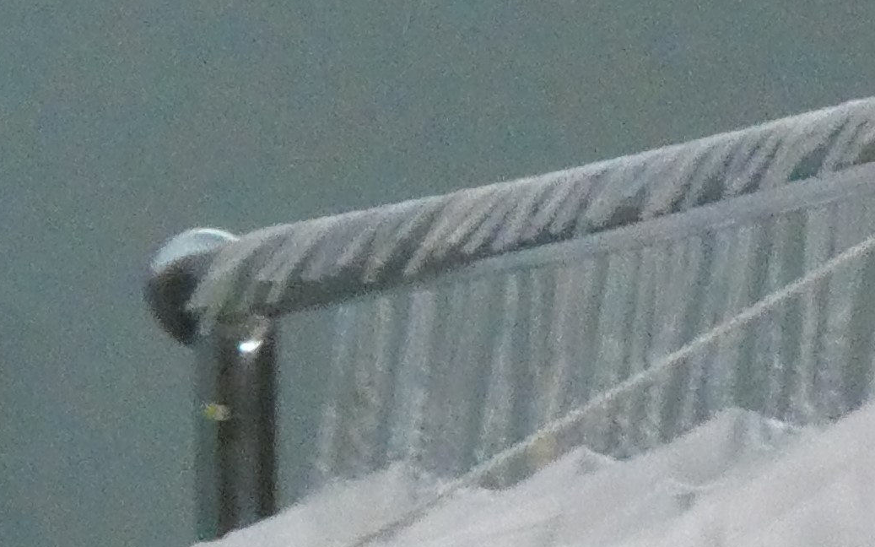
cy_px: 2131
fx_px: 37914
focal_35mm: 1590
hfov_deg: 1.3
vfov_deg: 0.8
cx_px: 726
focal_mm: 53.8
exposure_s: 1/60
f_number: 5.8
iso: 1600
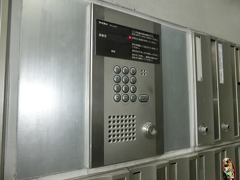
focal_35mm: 24
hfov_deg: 71.6
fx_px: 166
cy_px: 90
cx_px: 120
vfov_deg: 56.8
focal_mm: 4.24
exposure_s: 1/60
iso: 400
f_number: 3
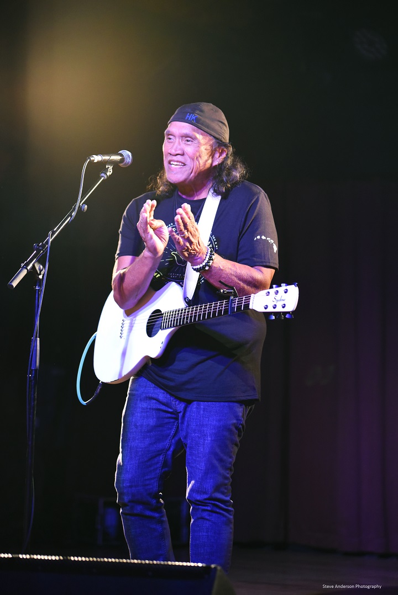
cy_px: 298
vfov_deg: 18.3
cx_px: 199
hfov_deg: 12.2
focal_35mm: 112
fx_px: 1855
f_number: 2.8
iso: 4500
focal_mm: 112
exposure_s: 1/250
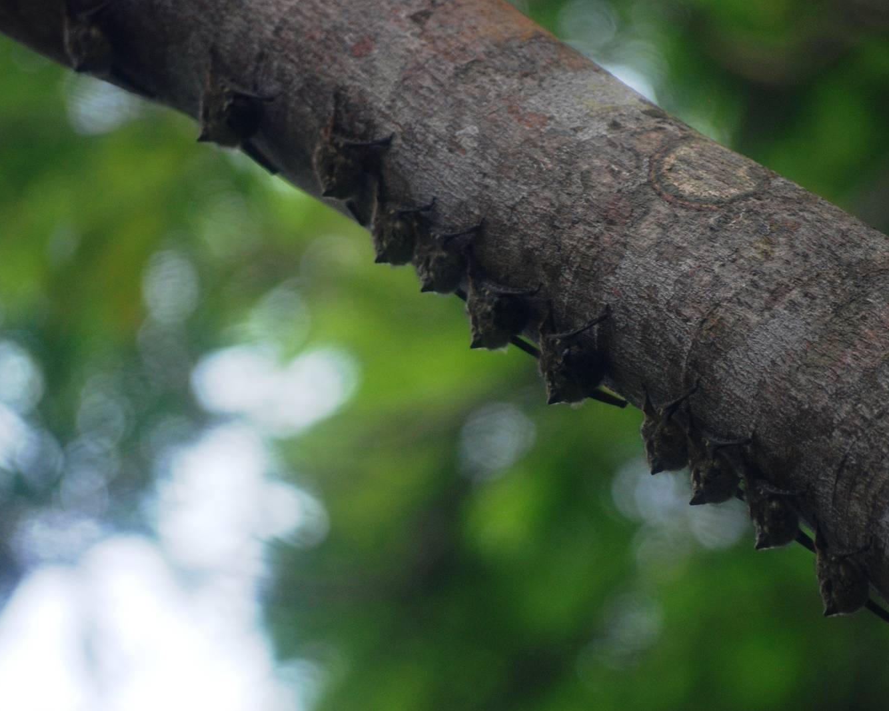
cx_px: 476
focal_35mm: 372
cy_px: 356
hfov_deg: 5.2
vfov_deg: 4.2
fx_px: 9787
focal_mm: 220
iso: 400
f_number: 5
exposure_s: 1/160
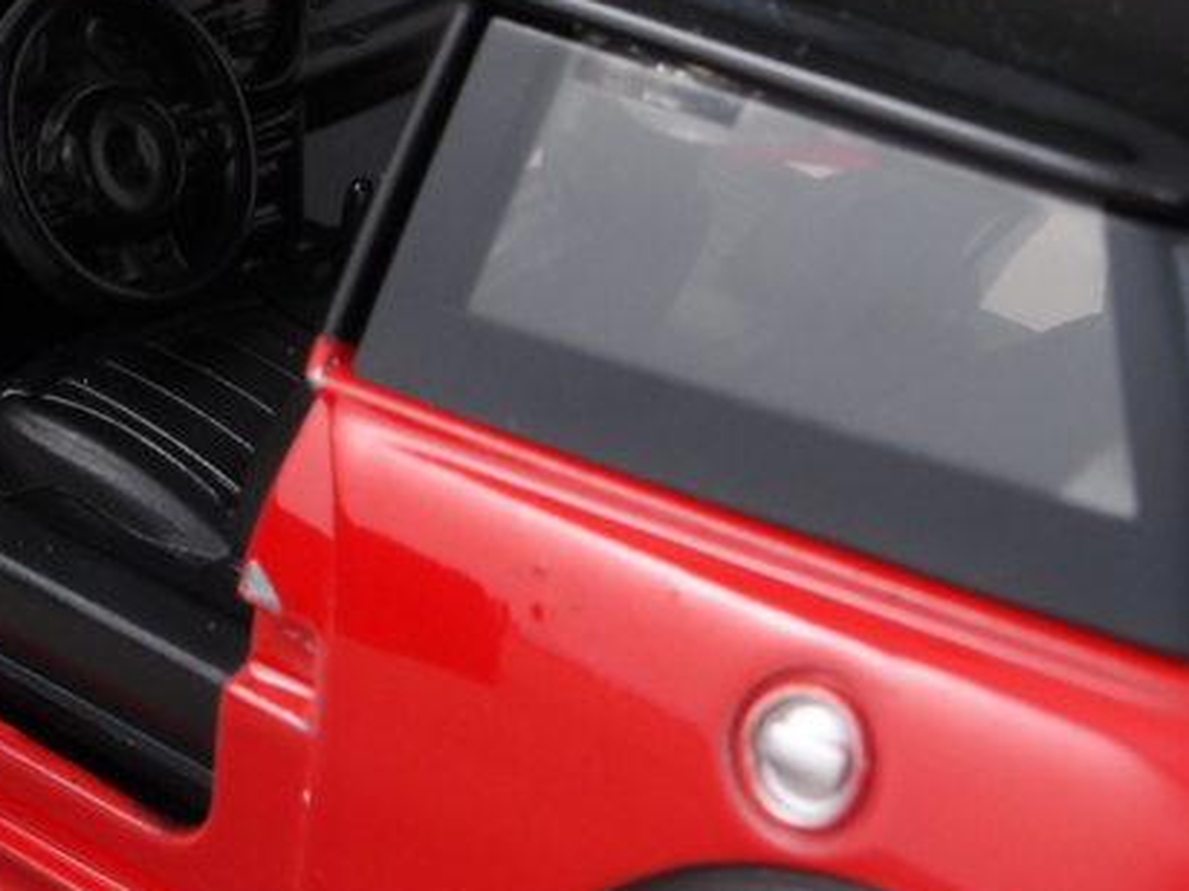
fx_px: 3674
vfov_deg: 13.7
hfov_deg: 18.0
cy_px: 90
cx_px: 49
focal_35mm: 107
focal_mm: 11.84
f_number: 8
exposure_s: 1.3
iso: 100
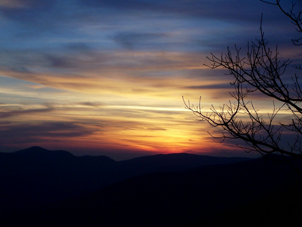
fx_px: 715
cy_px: 114
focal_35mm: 82
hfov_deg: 23.8
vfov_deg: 18.0
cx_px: 151
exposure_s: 1/350
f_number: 3.2
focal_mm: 13.7
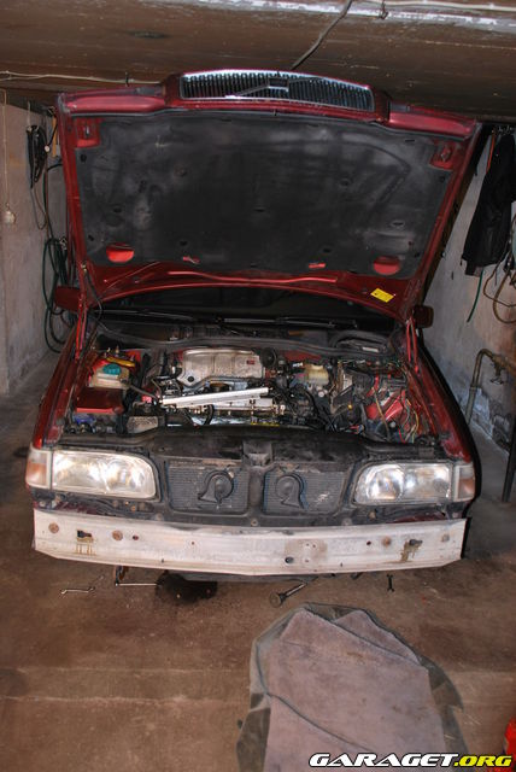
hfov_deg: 38.4
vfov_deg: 55.1
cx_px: 258
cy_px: 386
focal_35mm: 34
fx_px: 740
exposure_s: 1/60
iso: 200
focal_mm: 23
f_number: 3.5
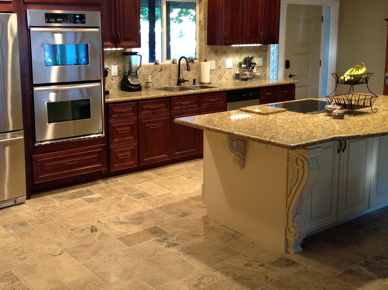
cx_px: 189
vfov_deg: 30.1
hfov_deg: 39.7
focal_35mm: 48
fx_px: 537
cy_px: 108
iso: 100
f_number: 2.4
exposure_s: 1/15
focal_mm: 4.28
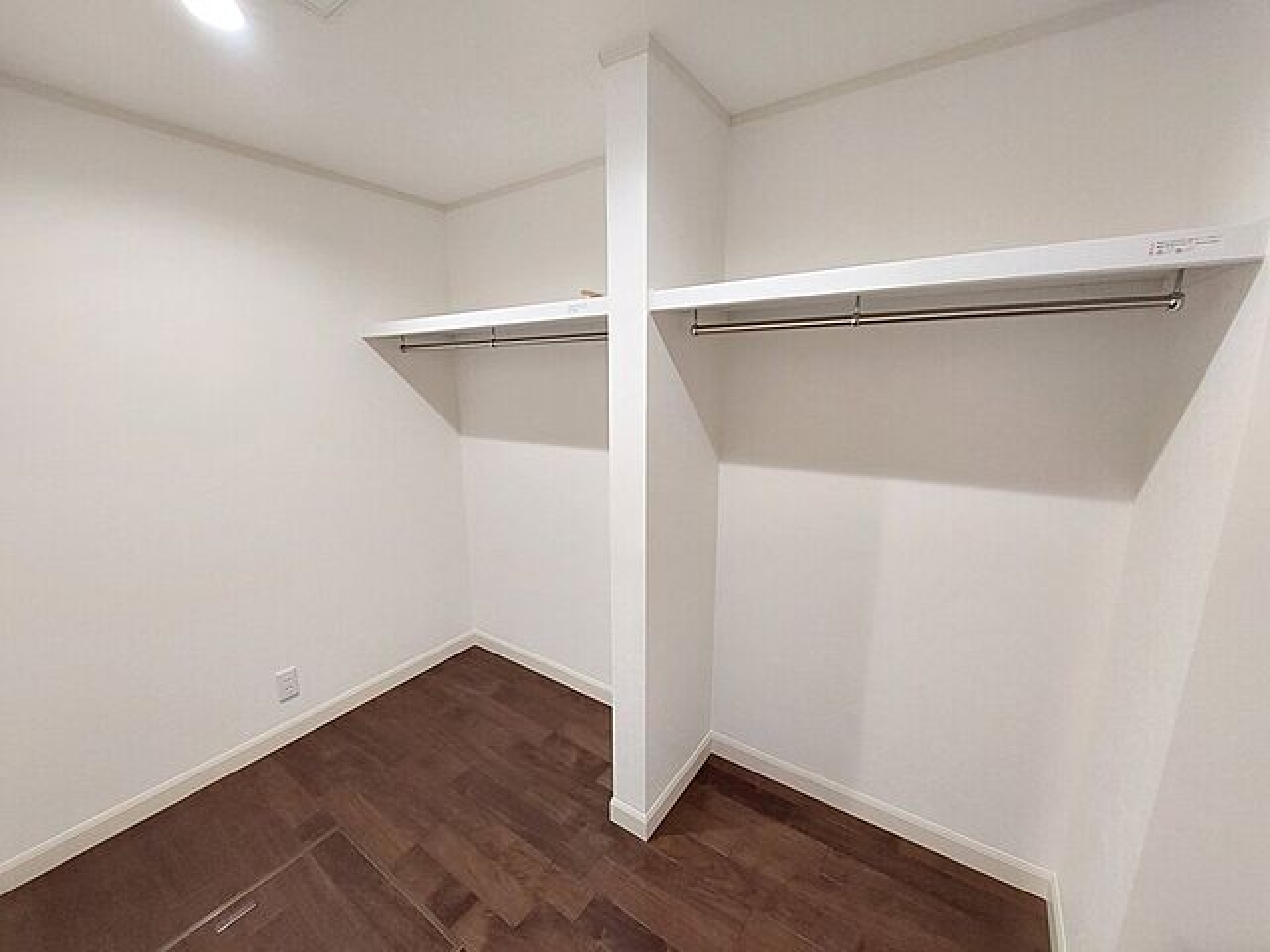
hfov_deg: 106.2
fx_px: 477
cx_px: 635
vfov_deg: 89.9
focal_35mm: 13
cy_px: 476
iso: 320
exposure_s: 1/30
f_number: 2.2
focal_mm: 1.74
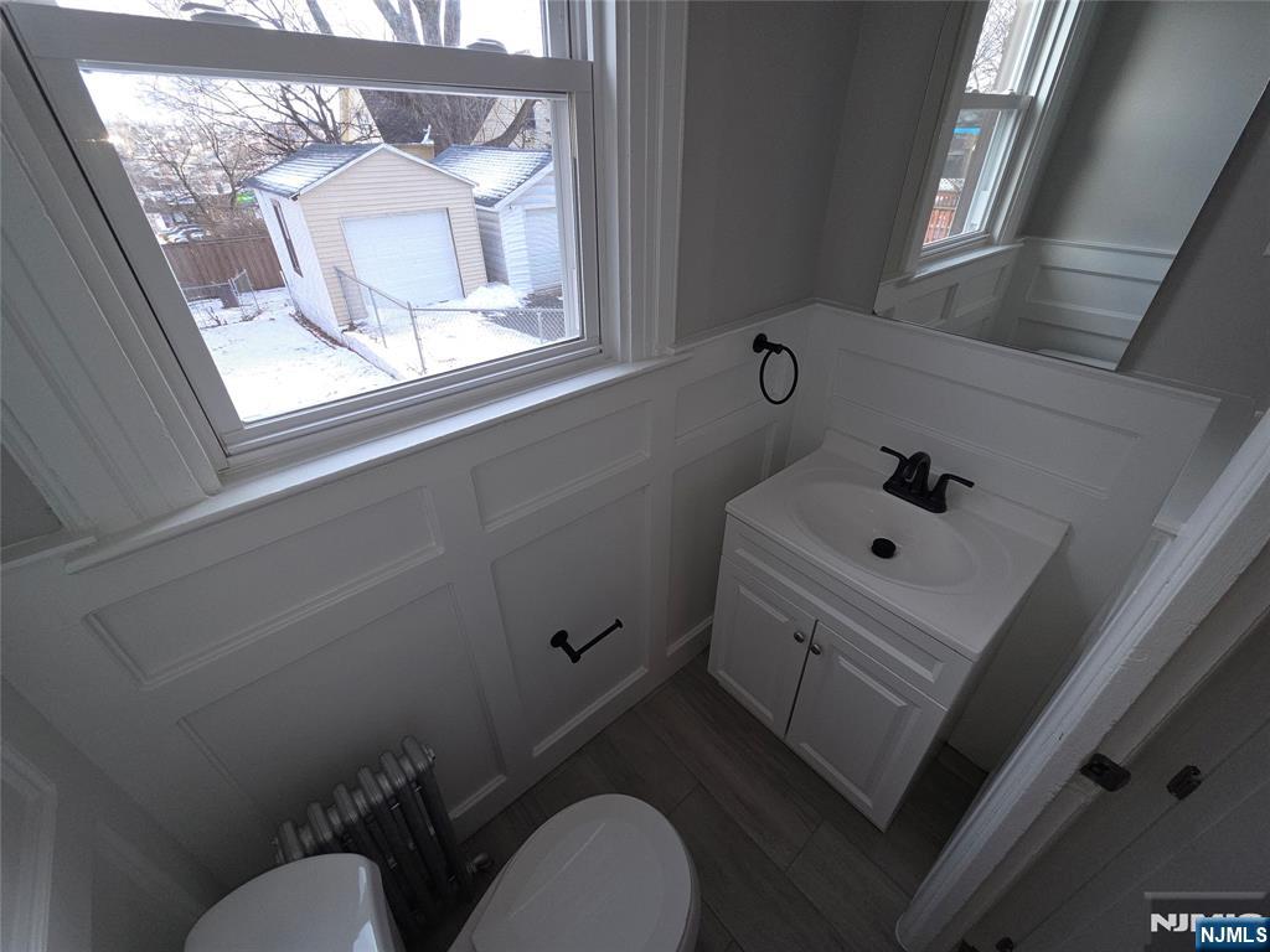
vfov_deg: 89.9
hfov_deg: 106.2
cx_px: 635
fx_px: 477
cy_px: 476
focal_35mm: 13
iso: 50
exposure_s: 1/122
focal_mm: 2.2
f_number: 2.2
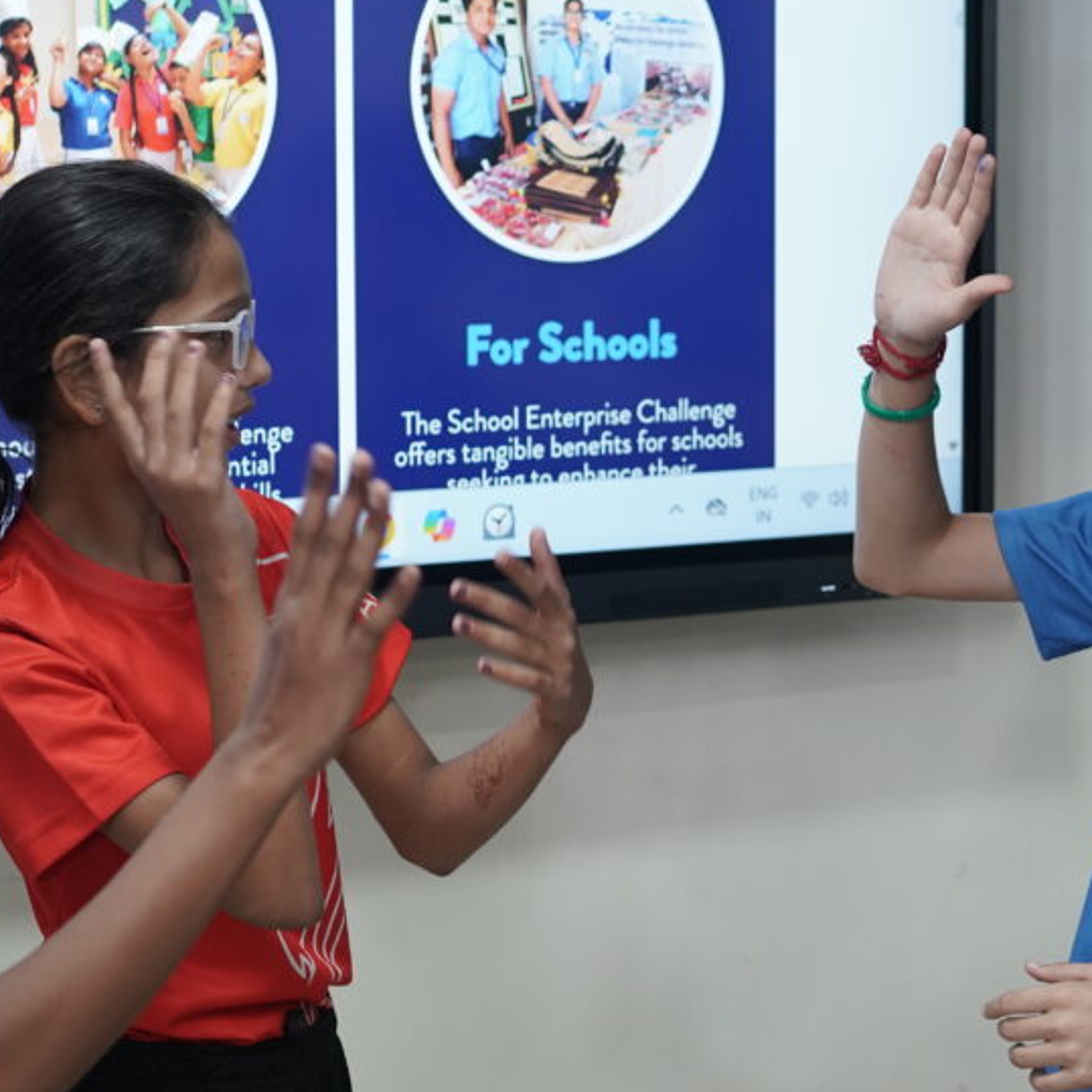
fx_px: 3783
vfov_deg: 16.4
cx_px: 1076
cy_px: 560
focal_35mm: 106
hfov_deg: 16.1
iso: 800
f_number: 2.5
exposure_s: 1/200
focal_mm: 35
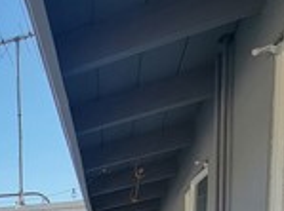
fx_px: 458
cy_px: 319
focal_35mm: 56
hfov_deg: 27.7
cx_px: -99
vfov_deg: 21.6
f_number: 2.2
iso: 50
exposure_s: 1/670
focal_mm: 2.2
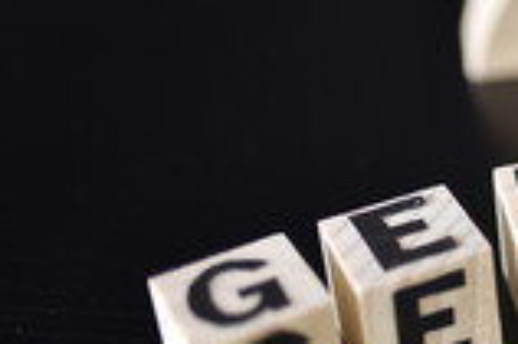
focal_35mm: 100
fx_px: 1437
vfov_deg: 13.6
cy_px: 72
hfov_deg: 18.6
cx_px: 726
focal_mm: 35
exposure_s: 1/40
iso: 100
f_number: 1.4
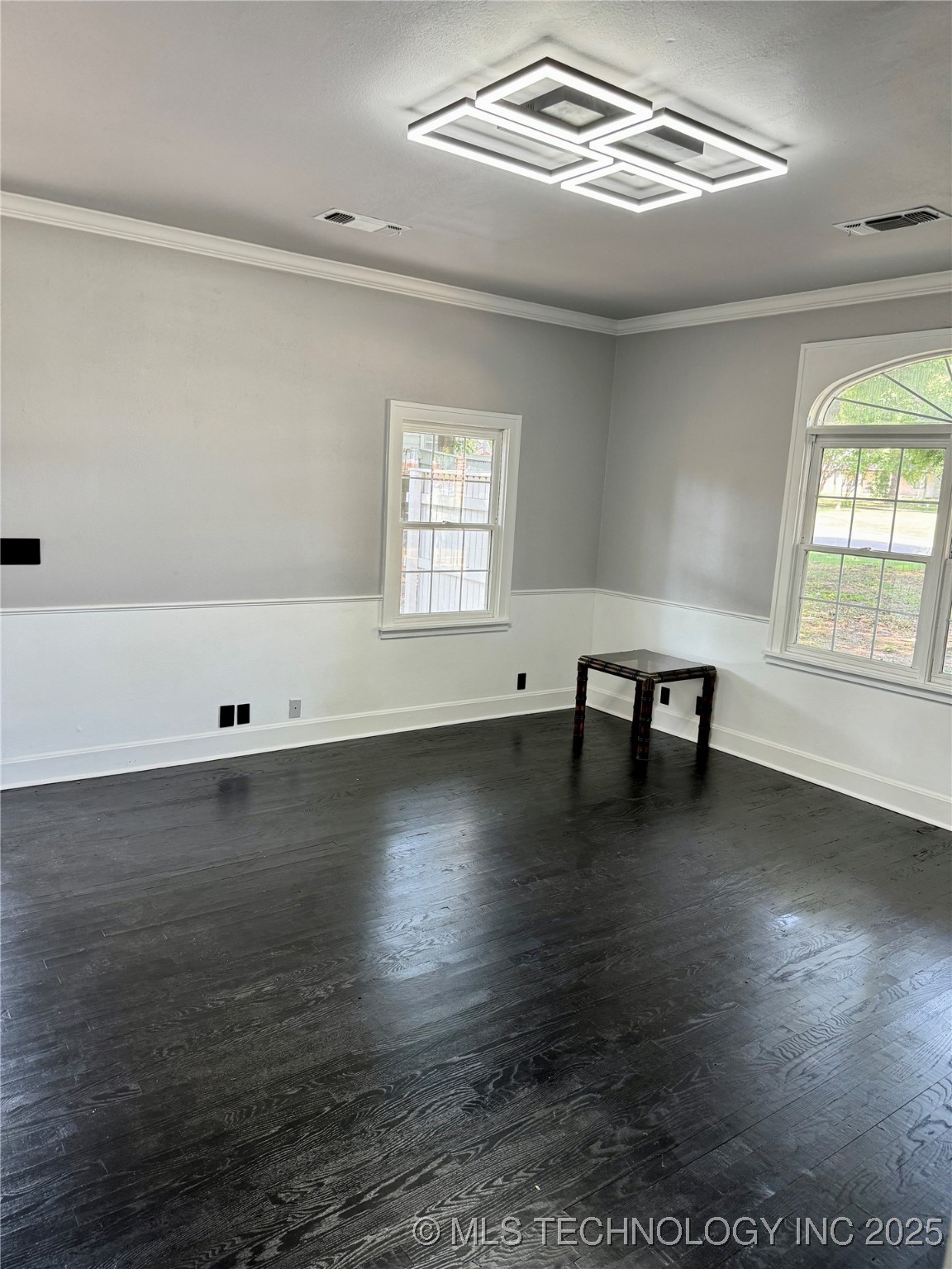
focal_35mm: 24
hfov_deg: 56.8
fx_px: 880
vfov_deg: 71.6
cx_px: 476
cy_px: 634
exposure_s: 1/60
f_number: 1.78
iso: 200
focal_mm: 6.76
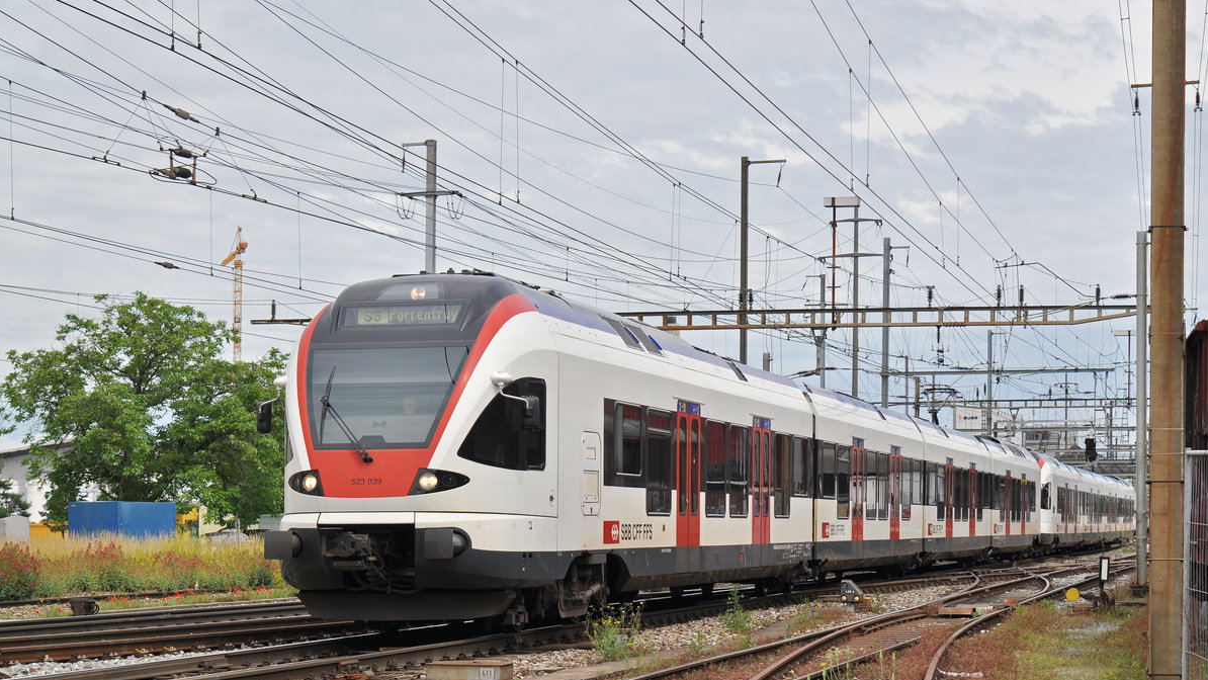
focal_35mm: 82
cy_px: 354
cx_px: 605
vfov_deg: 14.7
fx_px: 2627
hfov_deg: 25.9
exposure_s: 1/1000
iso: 200
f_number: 6.3
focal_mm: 52
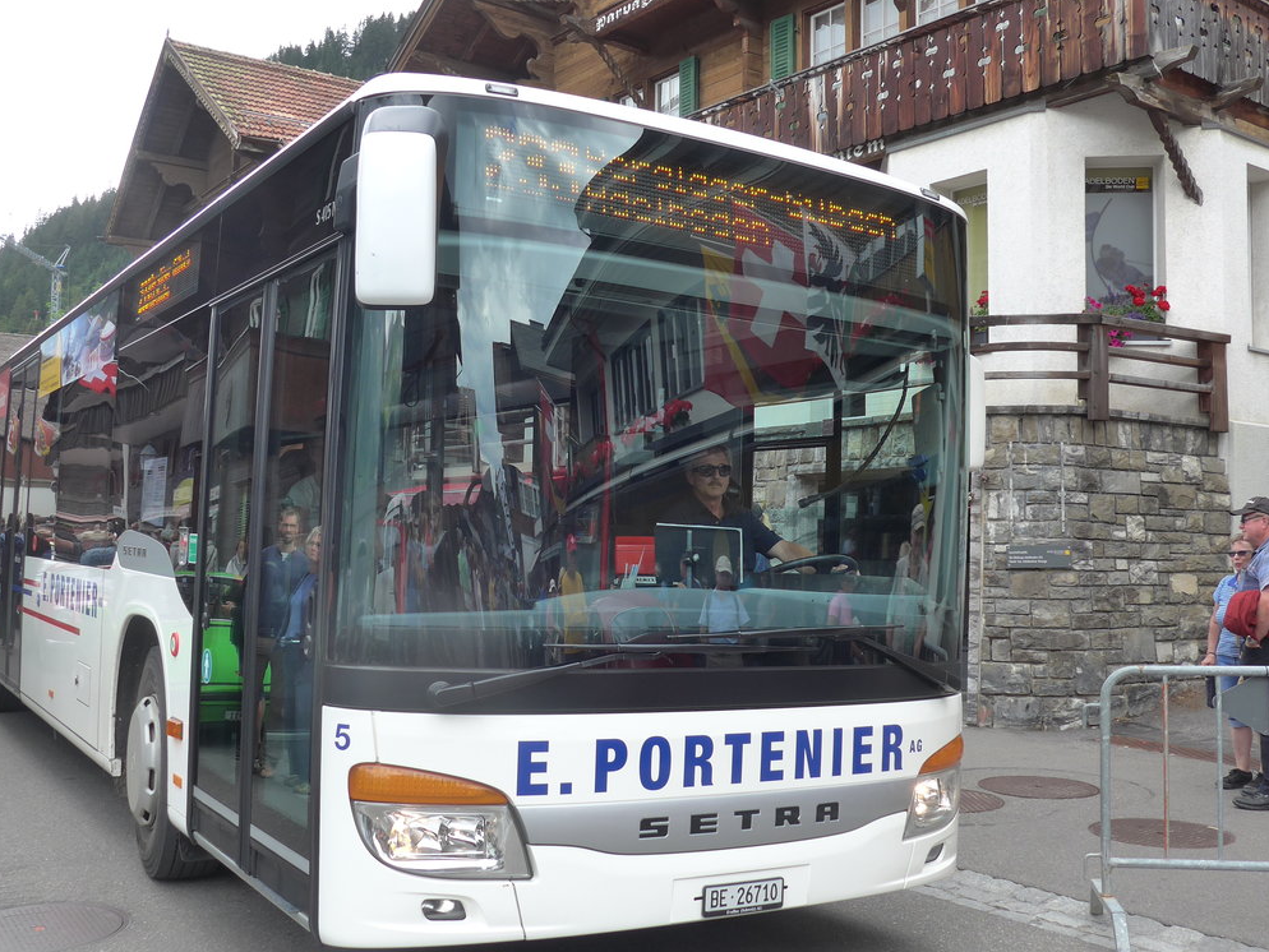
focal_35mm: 35
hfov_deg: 52.5
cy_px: 505
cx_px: 567
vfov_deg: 40.7
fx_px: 1283
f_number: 2.8
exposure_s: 1/320
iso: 125
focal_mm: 6
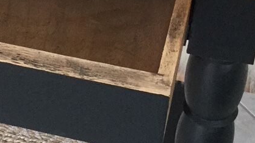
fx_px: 892
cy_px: -32
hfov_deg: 16.2
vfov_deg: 9.1
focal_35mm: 132
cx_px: 69
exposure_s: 1/33
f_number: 2.4
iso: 64
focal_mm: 3.3
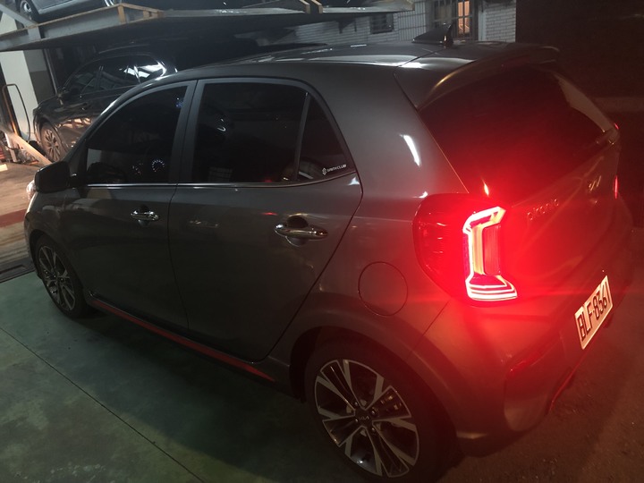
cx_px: 322
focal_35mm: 28
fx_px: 521
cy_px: 242
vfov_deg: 49.7
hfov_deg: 63.4
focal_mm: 3.99
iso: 100
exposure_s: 1/5
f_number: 1.8
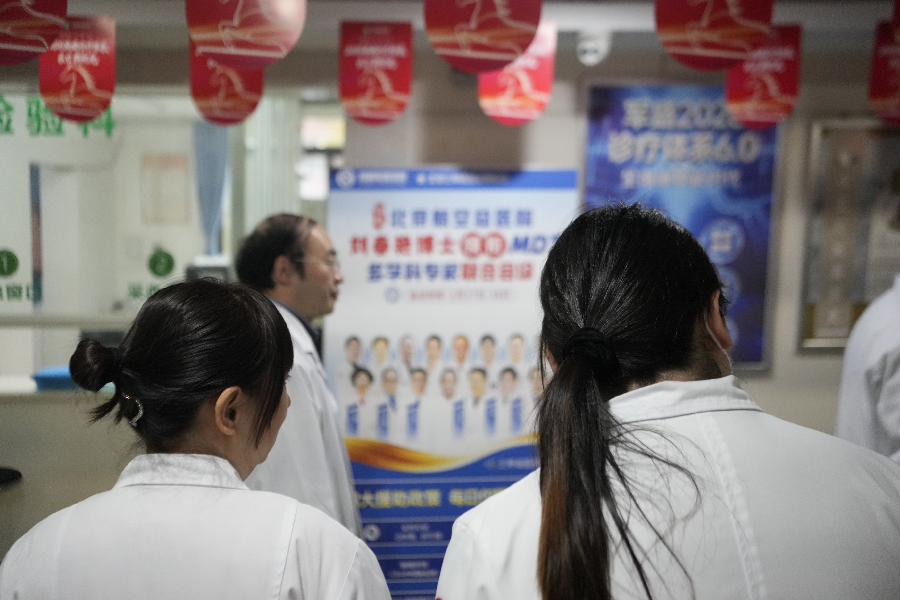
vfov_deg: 37.9
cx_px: 450
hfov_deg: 54.4
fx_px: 875
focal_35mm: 35
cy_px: 300
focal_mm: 35
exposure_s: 1/500
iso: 4000
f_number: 2.8
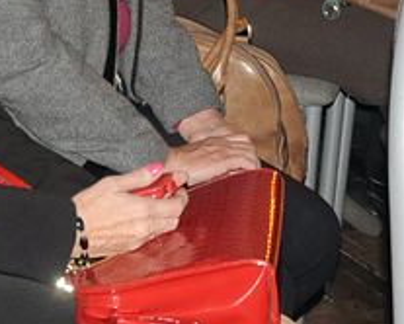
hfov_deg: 11.0
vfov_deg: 8.8
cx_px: -37
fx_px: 2070
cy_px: -93
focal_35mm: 173
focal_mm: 30
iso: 1600
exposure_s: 1/60
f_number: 5
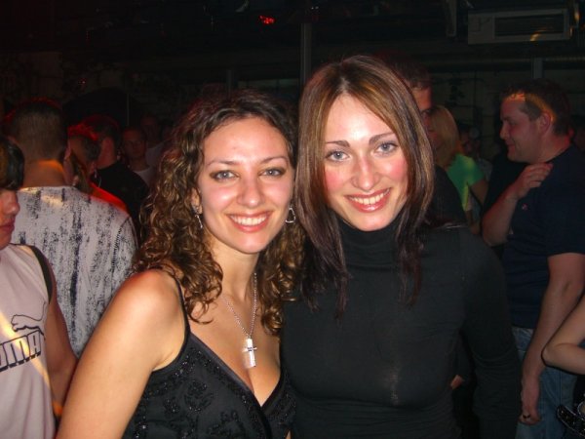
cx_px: 292
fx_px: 642
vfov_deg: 37.7
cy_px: 220
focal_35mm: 38
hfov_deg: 49.0
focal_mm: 7.9
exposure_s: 1/60
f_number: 2.8
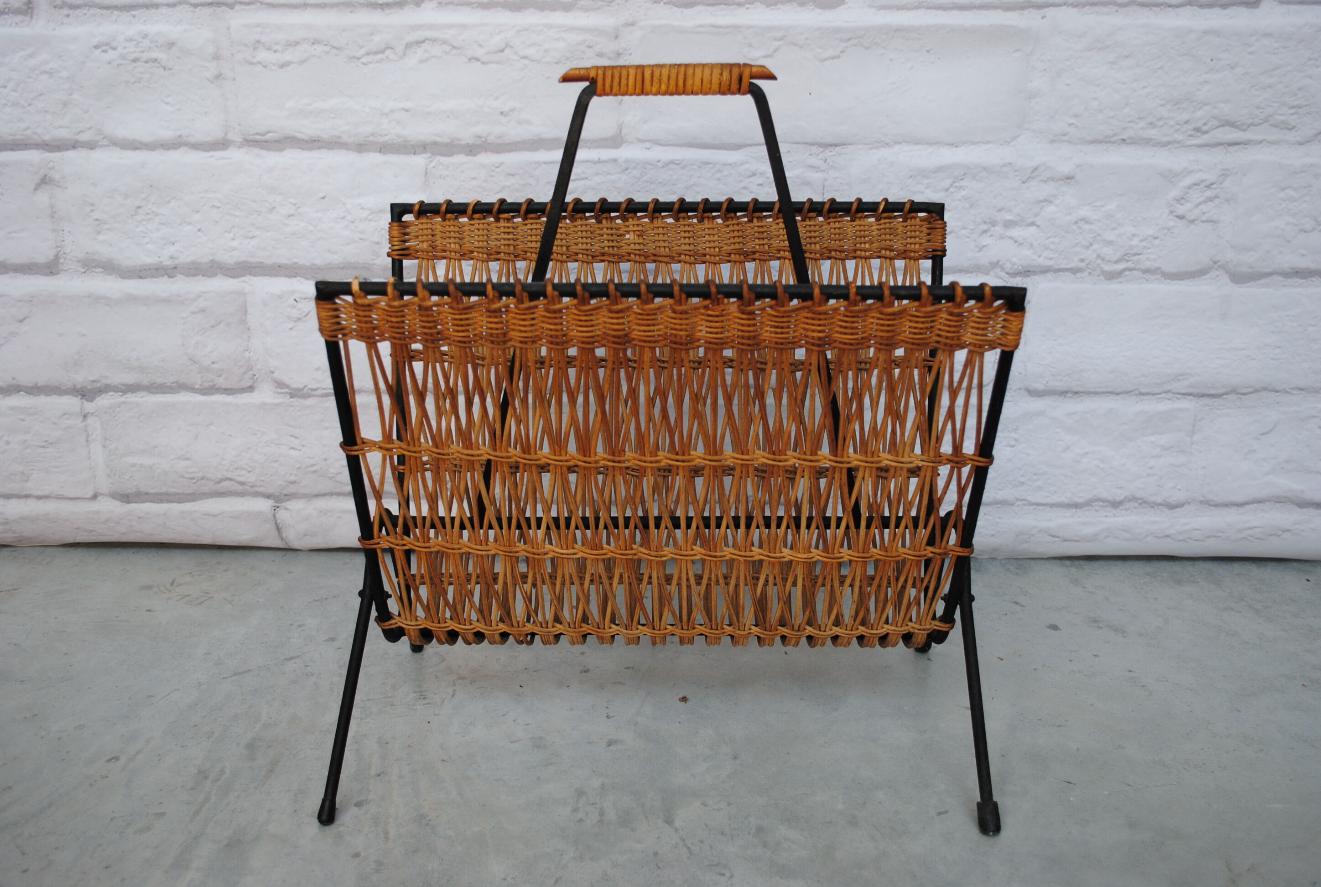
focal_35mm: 33
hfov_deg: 57.1
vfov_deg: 40.1
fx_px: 1213
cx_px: 660
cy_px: 444
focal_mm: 22
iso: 200
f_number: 4.5
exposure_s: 1/80
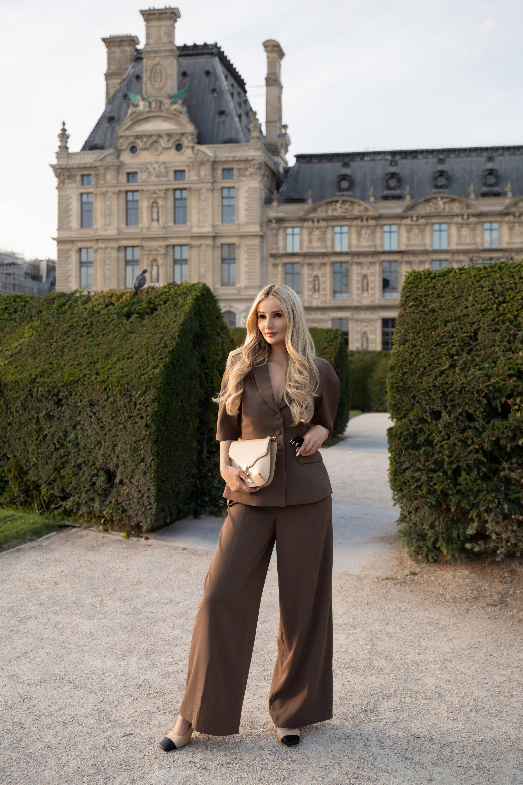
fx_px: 806
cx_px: 262
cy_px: 392
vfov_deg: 51.9
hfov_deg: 35.9
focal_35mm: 37
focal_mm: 37
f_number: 3.5
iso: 250
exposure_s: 1/320
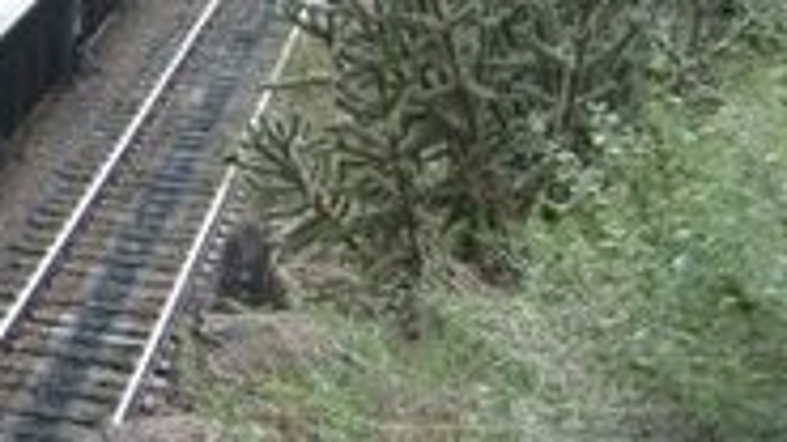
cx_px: -189
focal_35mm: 110
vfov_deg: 10.7
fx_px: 2295
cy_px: -170
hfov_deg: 18.3
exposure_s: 1/90
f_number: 2.8
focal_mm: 5.8
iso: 80
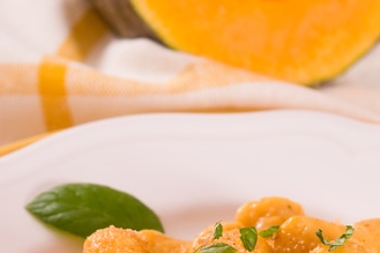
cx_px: 252
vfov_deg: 2.2
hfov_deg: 3.3
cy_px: 362
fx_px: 6504
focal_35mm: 617
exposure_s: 1/125
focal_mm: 135
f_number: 5.6
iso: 100
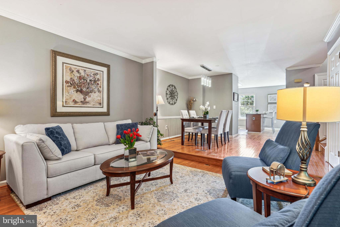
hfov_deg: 96.7
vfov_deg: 73.7
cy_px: 114
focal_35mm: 16
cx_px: 170
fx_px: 151
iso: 200
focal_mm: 16
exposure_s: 1/2.5
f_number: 8
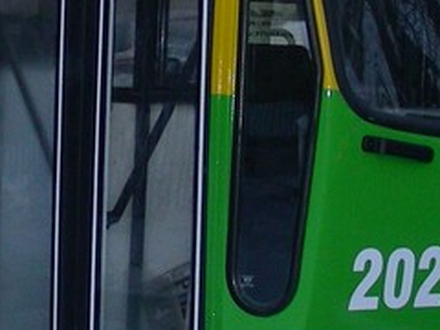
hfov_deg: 12.2
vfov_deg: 9.1
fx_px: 2059
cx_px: 128
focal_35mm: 162
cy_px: 29
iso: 76
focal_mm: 6.3
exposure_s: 1/30
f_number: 3.5
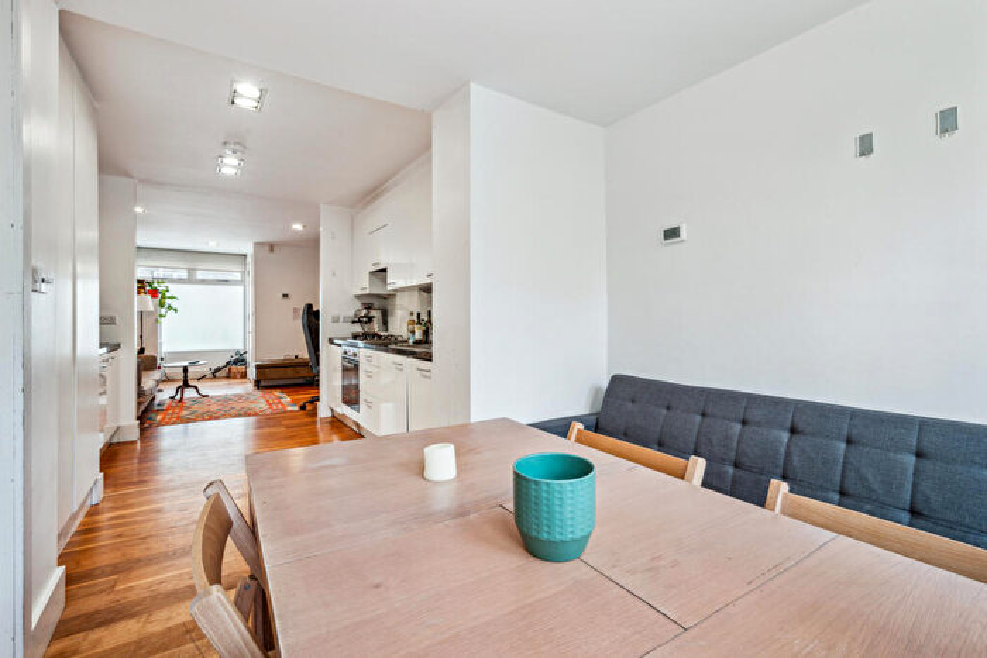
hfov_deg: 96.7
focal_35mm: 16
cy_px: 329
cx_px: 494
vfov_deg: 73.8
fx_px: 439
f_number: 10
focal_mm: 16
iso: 500
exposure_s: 1/15
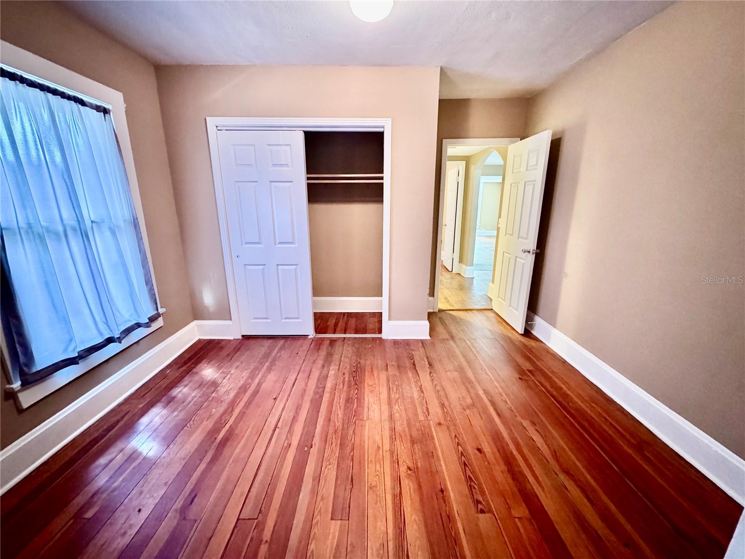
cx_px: 372
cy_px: 280
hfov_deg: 102.1
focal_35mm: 14
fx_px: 301
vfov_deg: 85.7
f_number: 2.2
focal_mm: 2.22
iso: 1000
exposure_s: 1/40
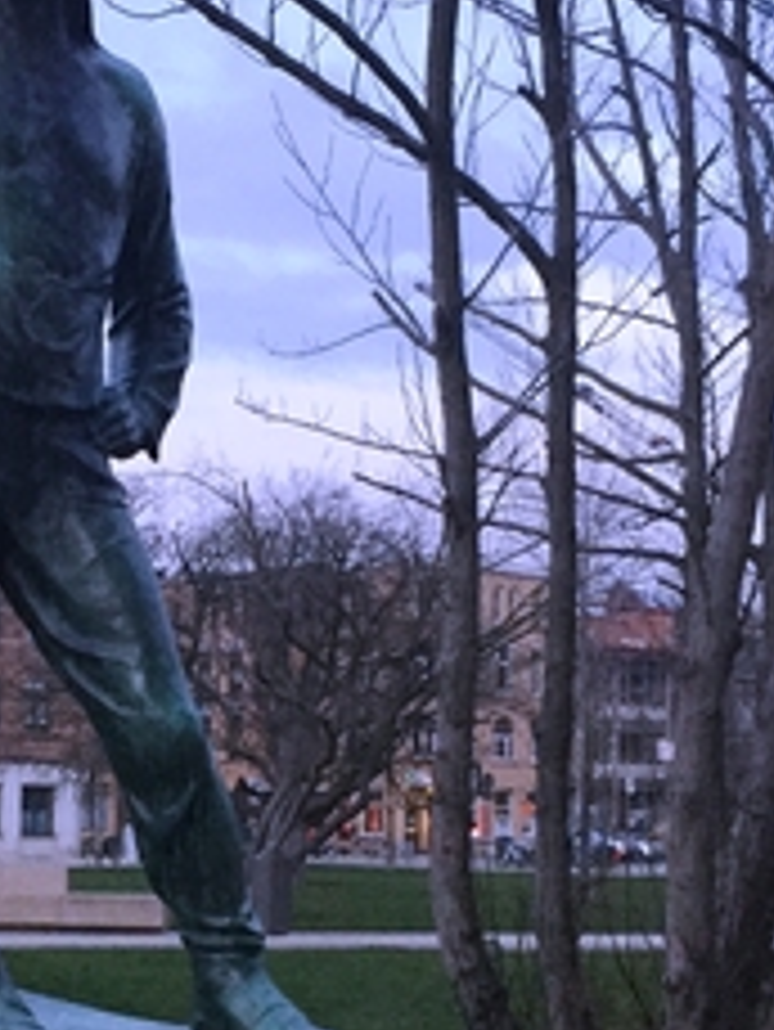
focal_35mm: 76
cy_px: 760
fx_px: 2264
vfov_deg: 25.4
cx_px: 140
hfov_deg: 19.2
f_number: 2.2
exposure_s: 1/33
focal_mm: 4.15
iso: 80
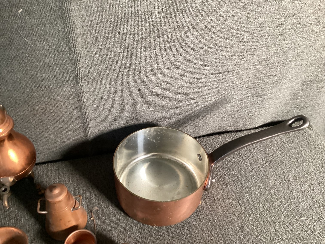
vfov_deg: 45.4
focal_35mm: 31
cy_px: 122
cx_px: 162
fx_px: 291
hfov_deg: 58.3
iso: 400
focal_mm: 3.3
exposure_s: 1/50
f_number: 2.4
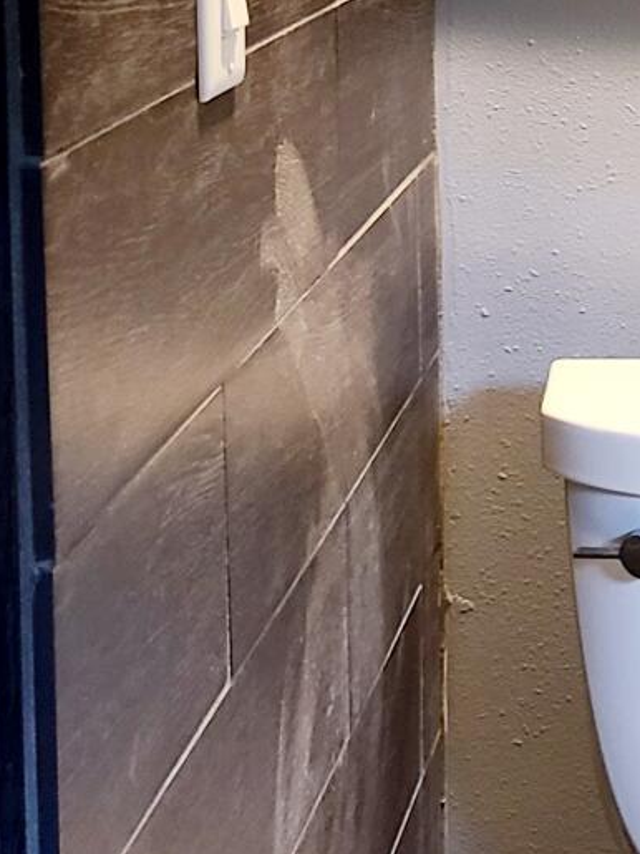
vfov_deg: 19.3
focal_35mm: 101
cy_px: 196
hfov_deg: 13.9
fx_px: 2491
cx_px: 905
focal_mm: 5.4
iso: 250
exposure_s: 1/40
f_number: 1.8
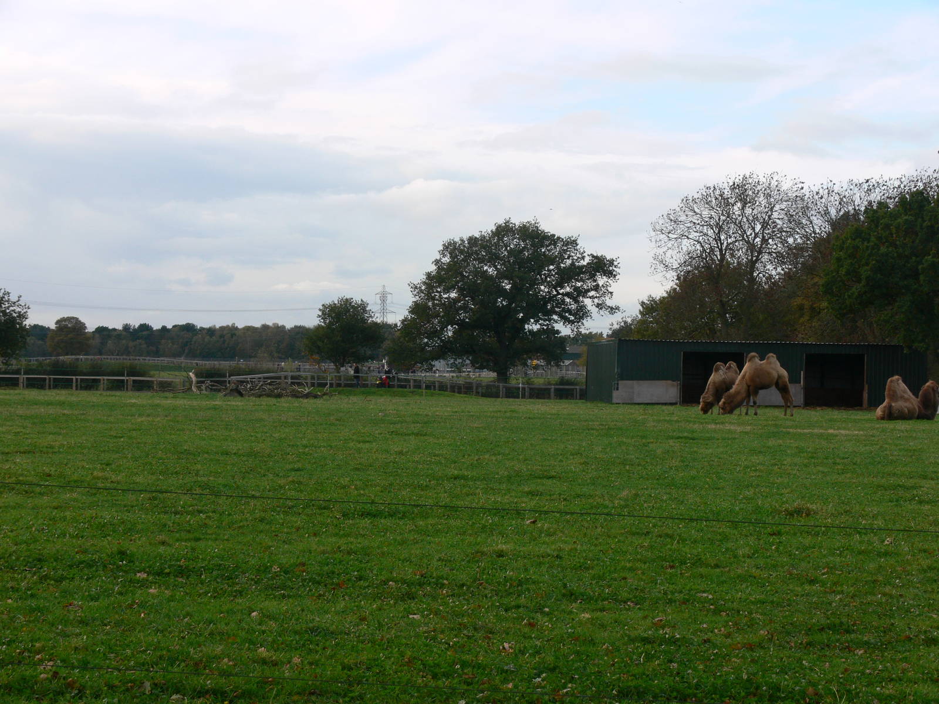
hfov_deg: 26.7
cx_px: 470
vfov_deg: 20.2
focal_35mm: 73
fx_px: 1980
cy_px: 352
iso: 80
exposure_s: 1/100
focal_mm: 15.4
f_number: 5.6
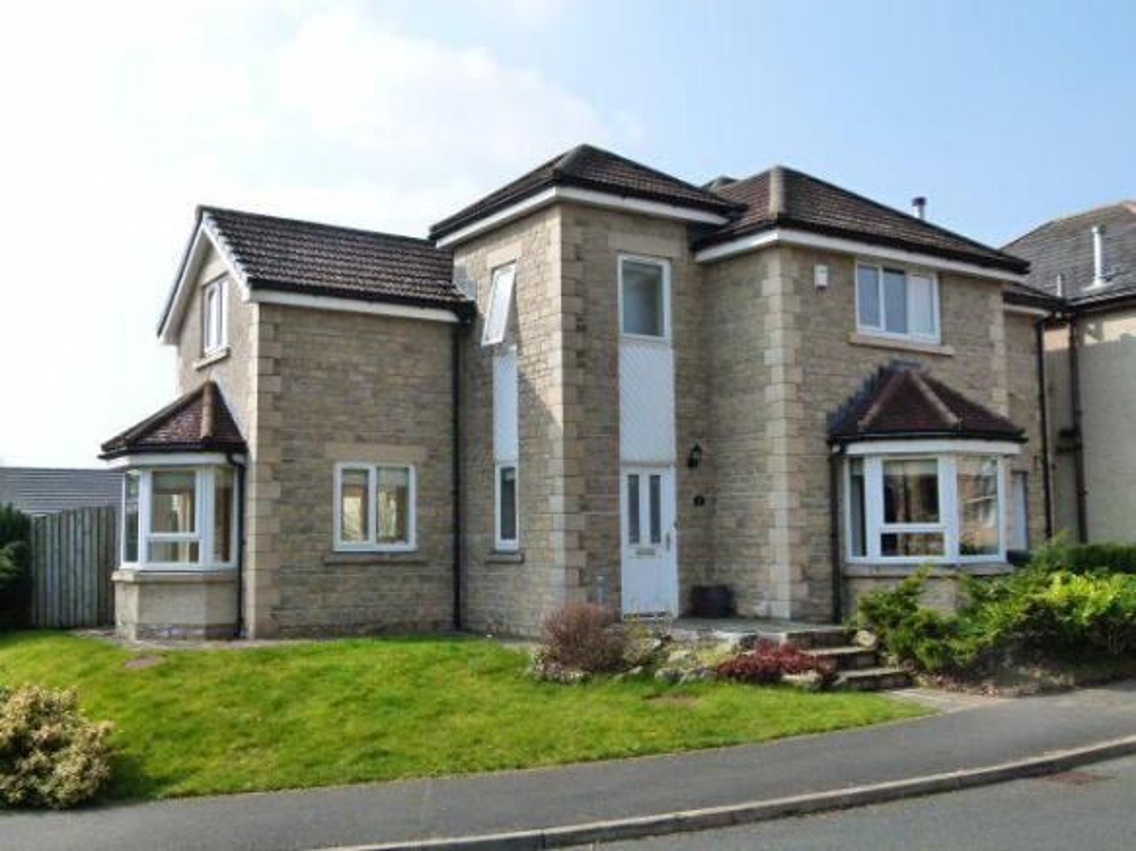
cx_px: 568
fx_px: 1181
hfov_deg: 51.4
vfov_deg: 39.6
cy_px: 426
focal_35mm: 36
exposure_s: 1/800
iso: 250
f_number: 4
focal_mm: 6.5
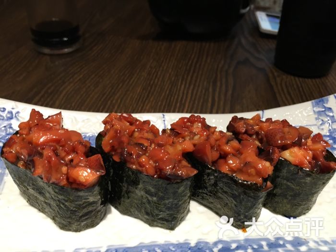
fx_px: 281
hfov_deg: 61.7
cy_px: 126
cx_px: 168
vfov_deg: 48.2
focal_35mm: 29
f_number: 2.2
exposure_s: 1/33
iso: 125
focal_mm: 4.15
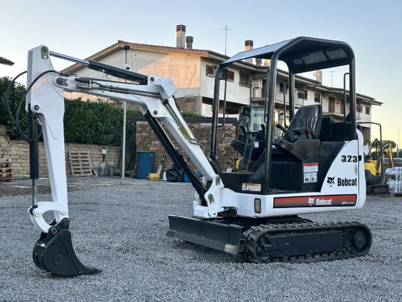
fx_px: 557
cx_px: 201
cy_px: 151
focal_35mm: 48
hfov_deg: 39.7
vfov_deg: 30.3
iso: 50
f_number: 1.78
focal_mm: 6.86
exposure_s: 1/213
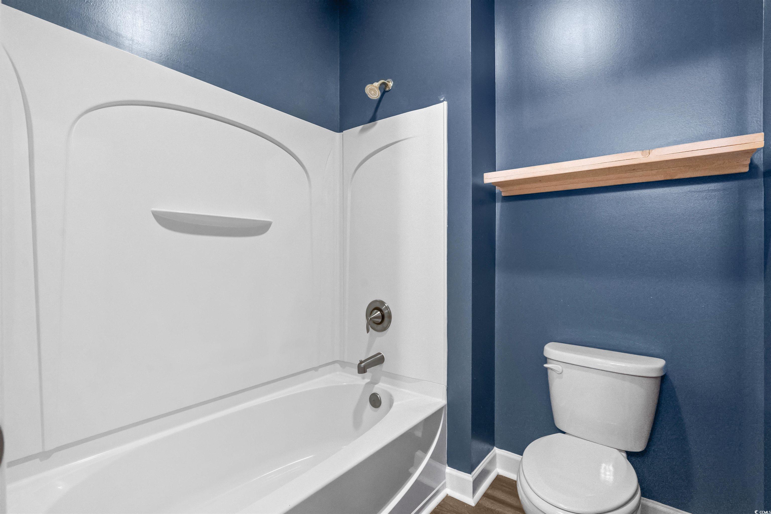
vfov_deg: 73.7
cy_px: 257
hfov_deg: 96.7
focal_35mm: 16
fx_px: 343
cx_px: 386
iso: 1250
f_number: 8
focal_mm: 16
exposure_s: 1/15
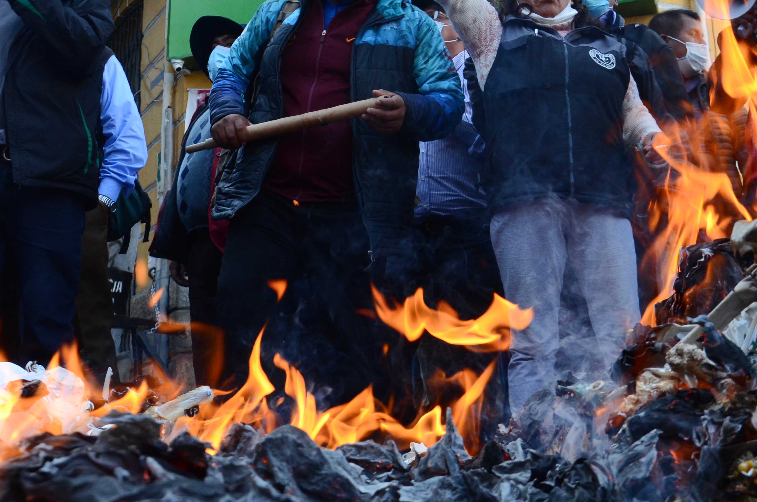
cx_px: 414
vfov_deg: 21.9
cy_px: 115
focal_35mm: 61
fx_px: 1280
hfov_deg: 32.9
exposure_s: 1/250
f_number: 6.3
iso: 800
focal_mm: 24
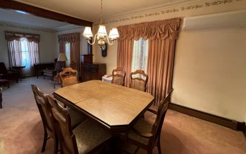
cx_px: 119
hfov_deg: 97.8
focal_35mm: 16
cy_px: 64
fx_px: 107
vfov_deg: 70.8
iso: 500
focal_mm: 2.22
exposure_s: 1/60
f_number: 2.2
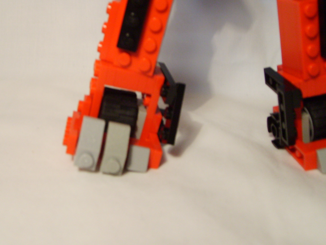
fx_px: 414
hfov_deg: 42.7
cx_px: 130
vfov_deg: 32.8
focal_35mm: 44
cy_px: 101
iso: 140
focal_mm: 5.8
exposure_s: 1/30
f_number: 2.8
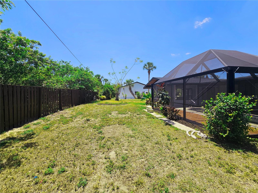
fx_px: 97
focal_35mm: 13
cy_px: 96
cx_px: 129
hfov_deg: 106.2
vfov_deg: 89.9
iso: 50
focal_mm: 2.2
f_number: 2.2
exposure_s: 1/3333
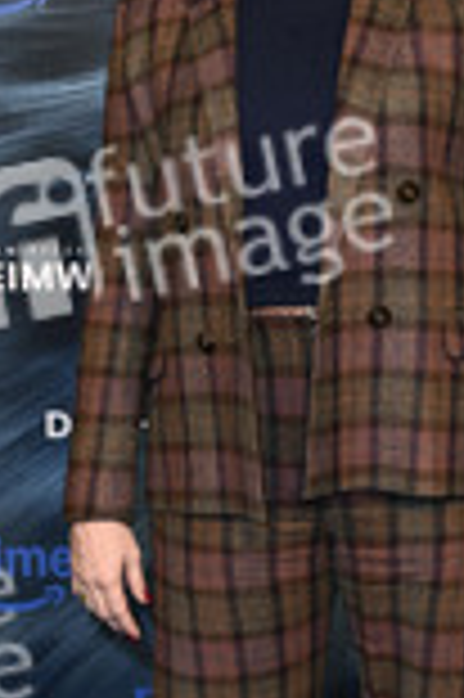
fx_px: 1899
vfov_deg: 20.8
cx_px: 293
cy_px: 450
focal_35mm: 98
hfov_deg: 13.9
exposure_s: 1/250
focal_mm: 38
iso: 1600
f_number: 5.6
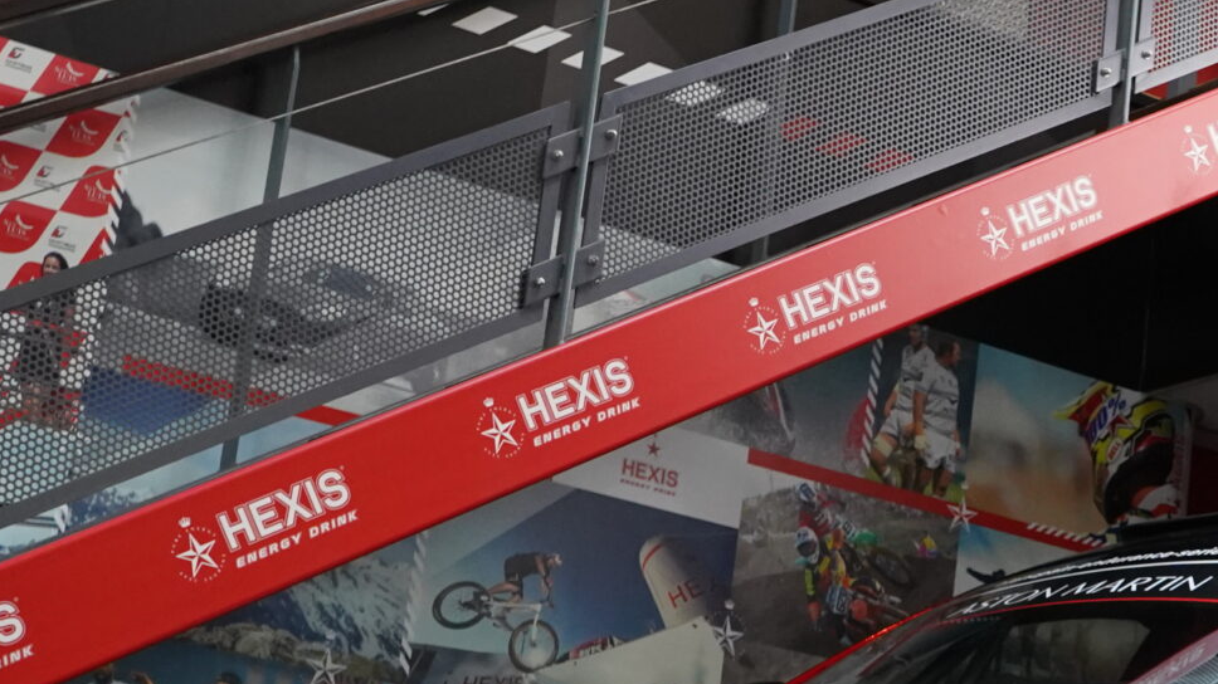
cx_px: 1198
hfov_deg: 21.3
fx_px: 3132
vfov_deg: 12.5
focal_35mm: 97
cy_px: 467
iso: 3200
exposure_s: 1/160
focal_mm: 35
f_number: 4
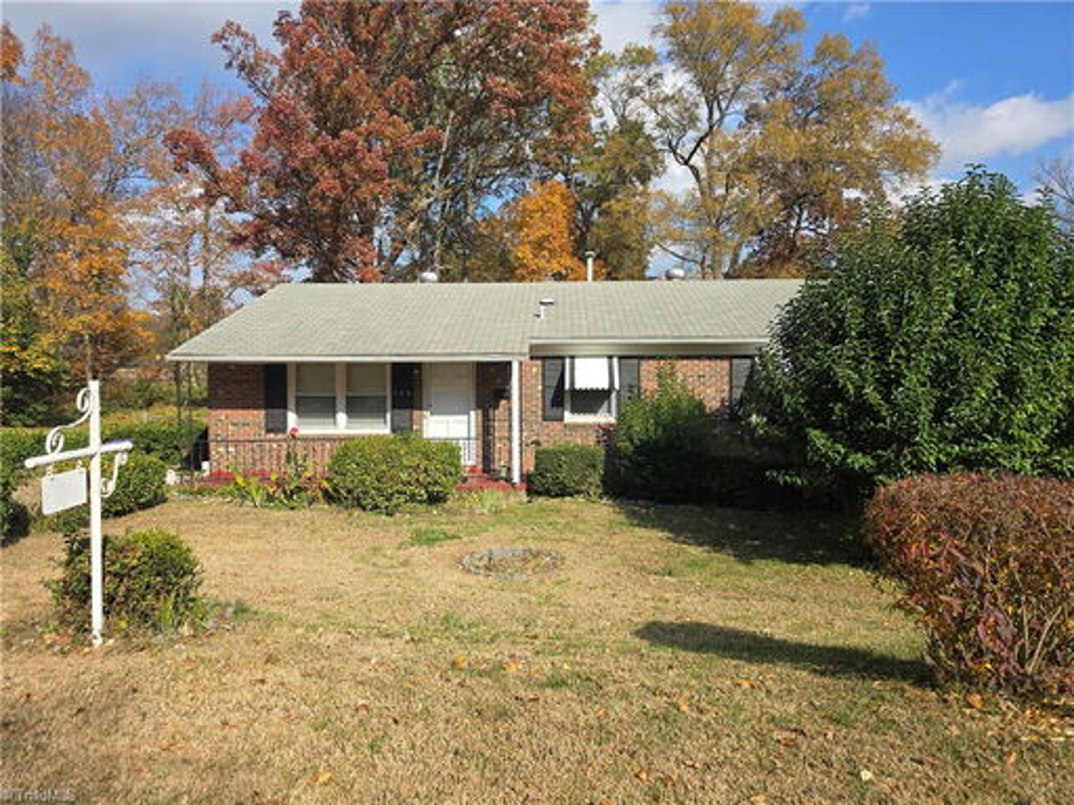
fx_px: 714
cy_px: 402
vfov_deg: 58.9
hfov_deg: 73.9
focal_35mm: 23
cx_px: 537
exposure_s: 1/692
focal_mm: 6.3
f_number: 1.7
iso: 12
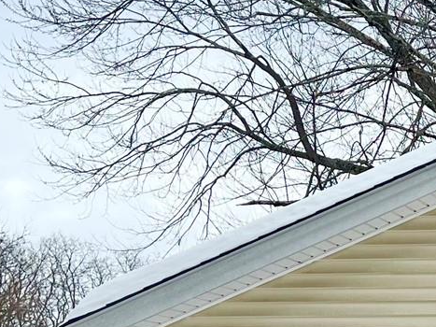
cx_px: 644
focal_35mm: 114
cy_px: 361
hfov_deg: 15.9
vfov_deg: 12.8
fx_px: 1435
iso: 50
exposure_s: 1/1531
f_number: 1.5
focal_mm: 5.7
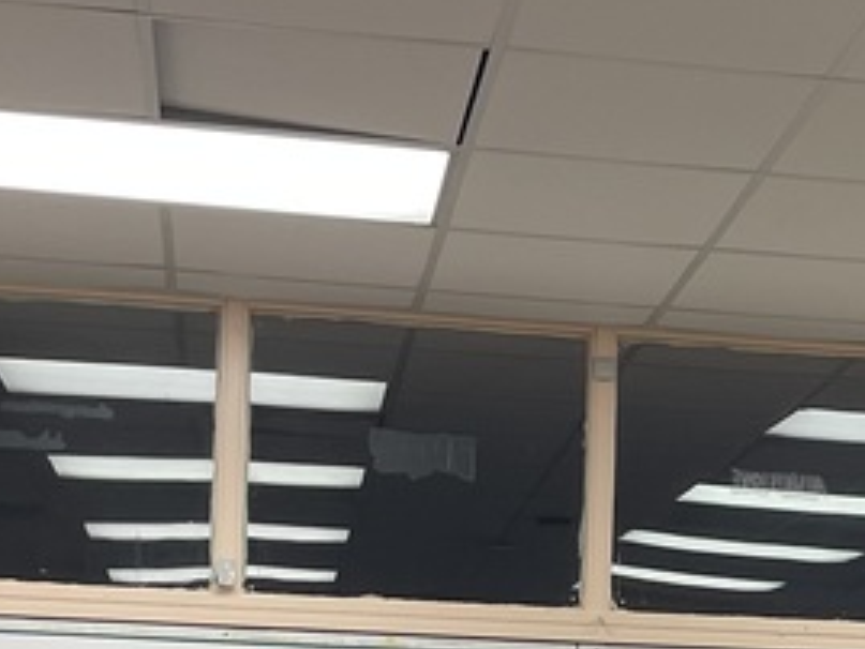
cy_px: 726
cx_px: 772
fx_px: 2375
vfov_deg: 15.2
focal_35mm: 95
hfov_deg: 20.3
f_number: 1.6
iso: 100
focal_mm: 5.1
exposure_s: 1/120
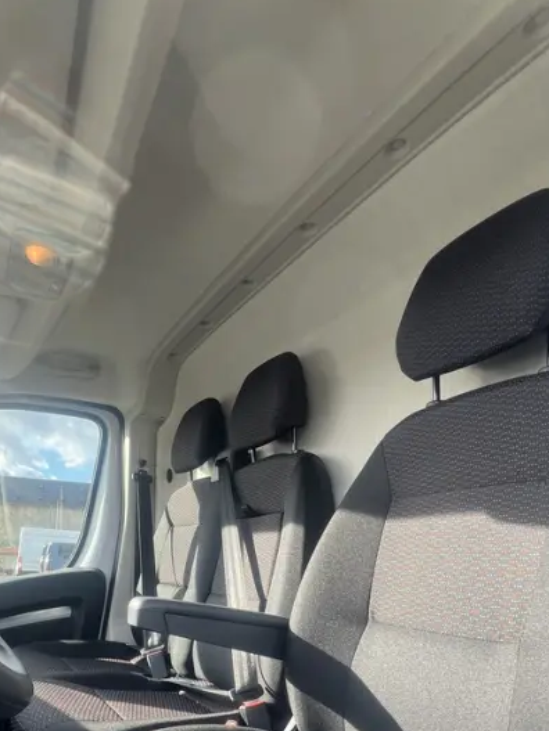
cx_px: 225
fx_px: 444
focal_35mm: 21
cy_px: 566
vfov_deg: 72.4
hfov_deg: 63.0
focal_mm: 1.57
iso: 32
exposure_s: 1/150
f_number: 1.8
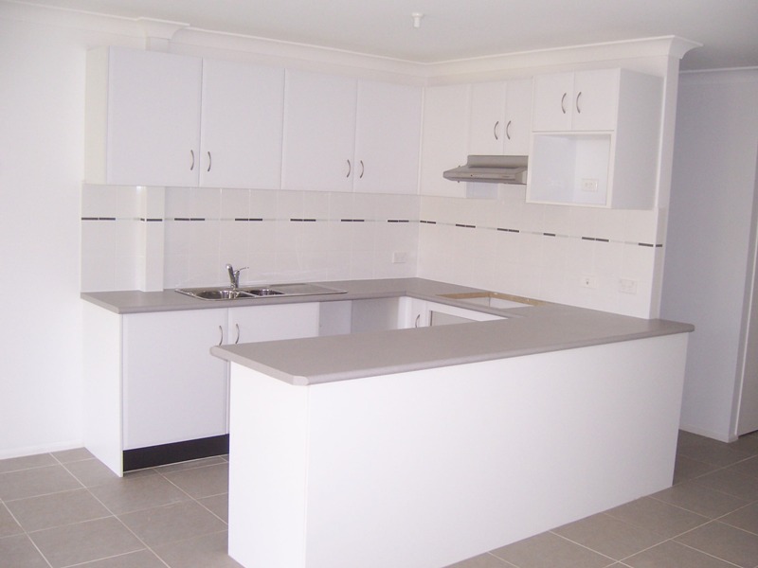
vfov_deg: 39.7
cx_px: 379
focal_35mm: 36
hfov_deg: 51.4
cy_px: 284
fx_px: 788
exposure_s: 1/60
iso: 125
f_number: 2.8
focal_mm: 6.2
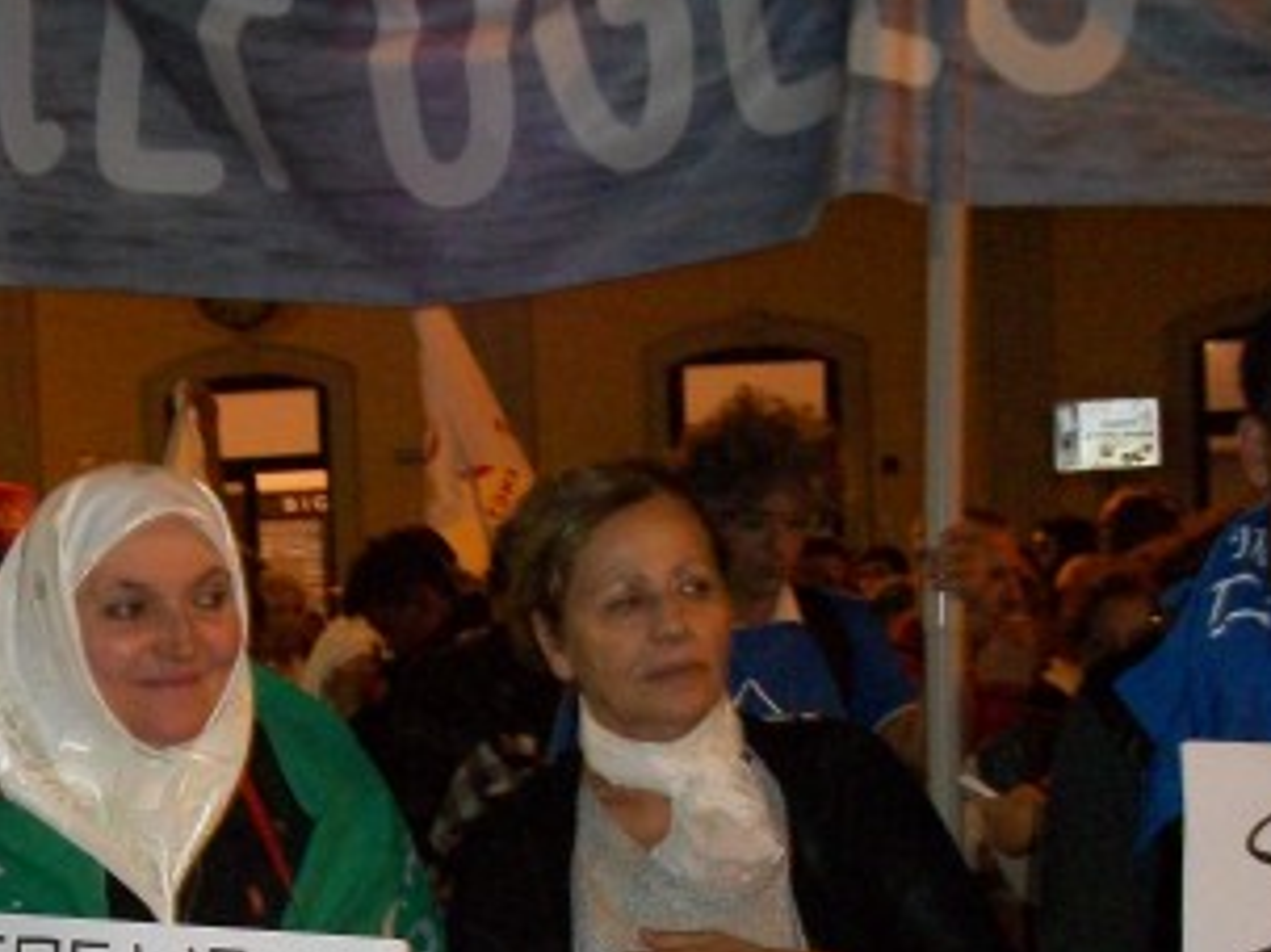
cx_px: 294
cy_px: 1061
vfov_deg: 18.6
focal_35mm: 76
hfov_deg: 25.3
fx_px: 2789
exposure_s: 1/60
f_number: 2.9
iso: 400
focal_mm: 5.7
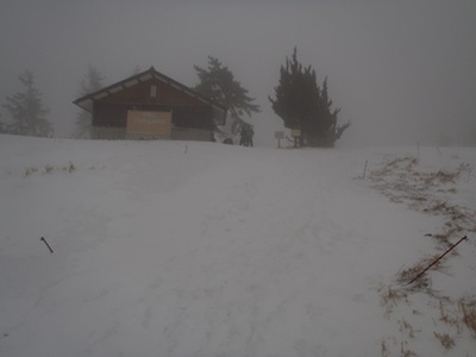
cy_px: 178
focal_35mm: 28
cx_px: 238
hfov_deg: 63.4
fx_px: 385
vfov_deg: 49.7
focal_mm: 5
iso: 80
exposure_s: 1/200
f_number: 3.9
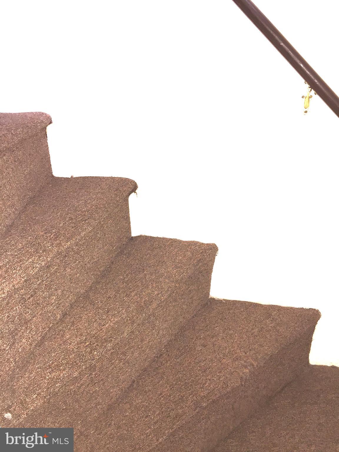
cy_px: 226
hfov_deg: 48.2
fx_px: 379
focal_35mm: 29
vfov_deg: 61.7
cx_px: 170
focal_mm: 4.15
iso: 64
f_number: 2.2
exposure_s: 1/30
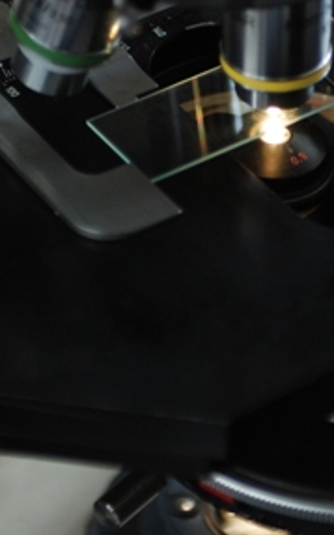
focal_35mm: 191
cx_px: 237
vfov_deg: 11.0
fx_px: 2786
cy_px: 211
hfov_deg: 6.9
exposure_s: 1/100
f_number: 2.8
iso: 400
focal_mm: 56
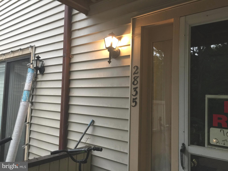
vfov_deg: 48.2
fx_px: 191
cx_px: 114
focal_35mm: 29
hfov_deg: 61.7
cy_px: 86
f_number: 2.2
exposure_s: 1/15
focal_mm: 4.15
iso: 40
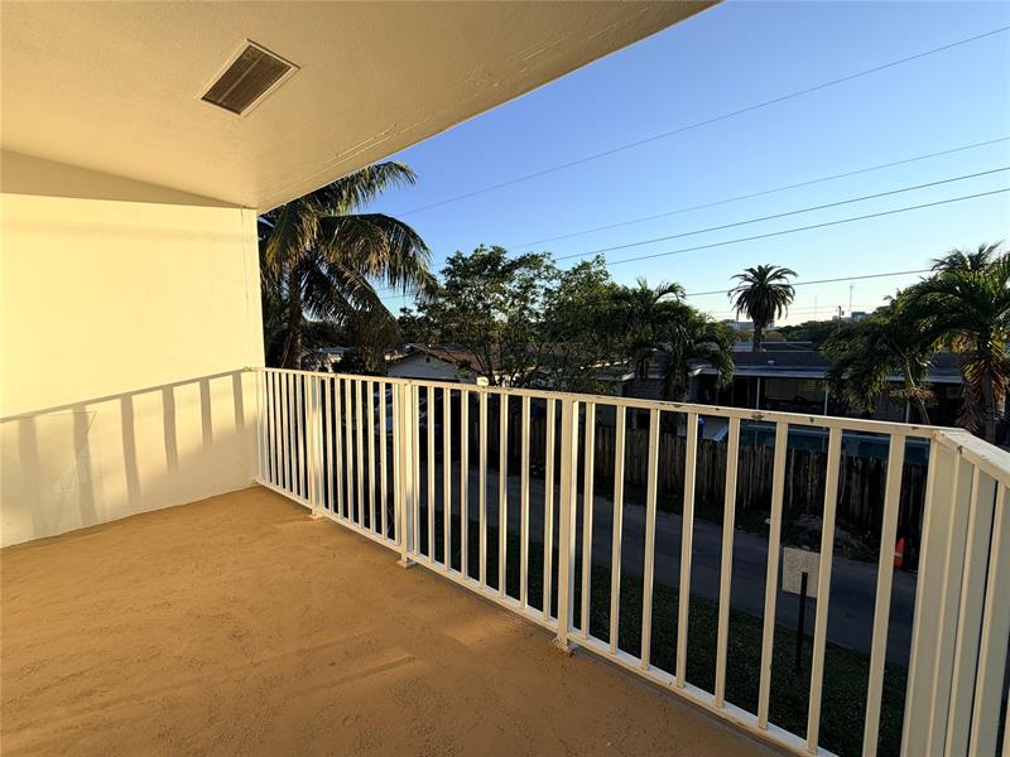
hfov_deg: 102.1
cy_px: 378
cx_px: 505
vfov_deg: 85.7
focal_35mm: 14
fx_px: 408
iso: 32
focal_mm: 2.22
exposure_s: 1/770
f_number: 2.2
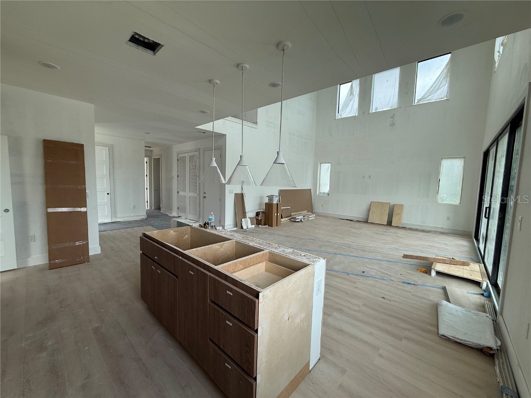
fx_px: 215
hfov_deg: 102.1
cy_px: 199
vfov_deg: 85.7
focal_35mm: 14
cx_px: 266
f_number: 2.2
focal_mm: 2.22
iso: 50
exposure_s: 1/144
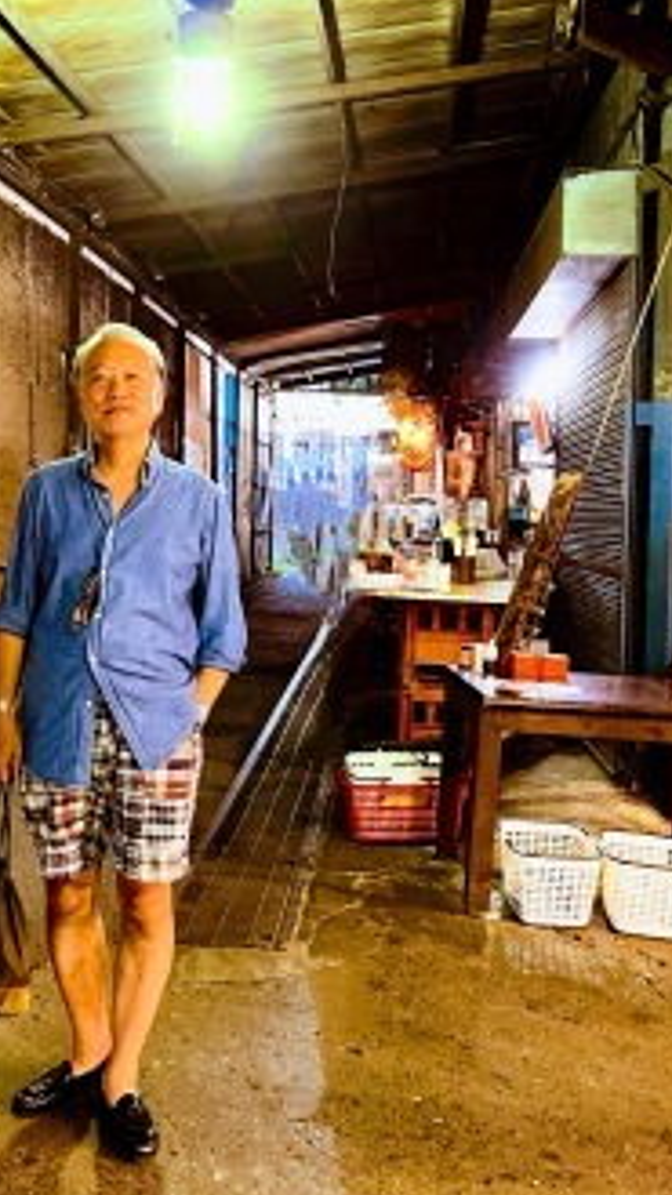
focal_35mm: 43
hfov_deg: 27.6
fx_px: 1362
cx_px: 271
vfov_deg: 47.3
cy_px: 545
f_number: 1.6
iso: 400
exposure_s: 1/33
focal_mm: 5.1
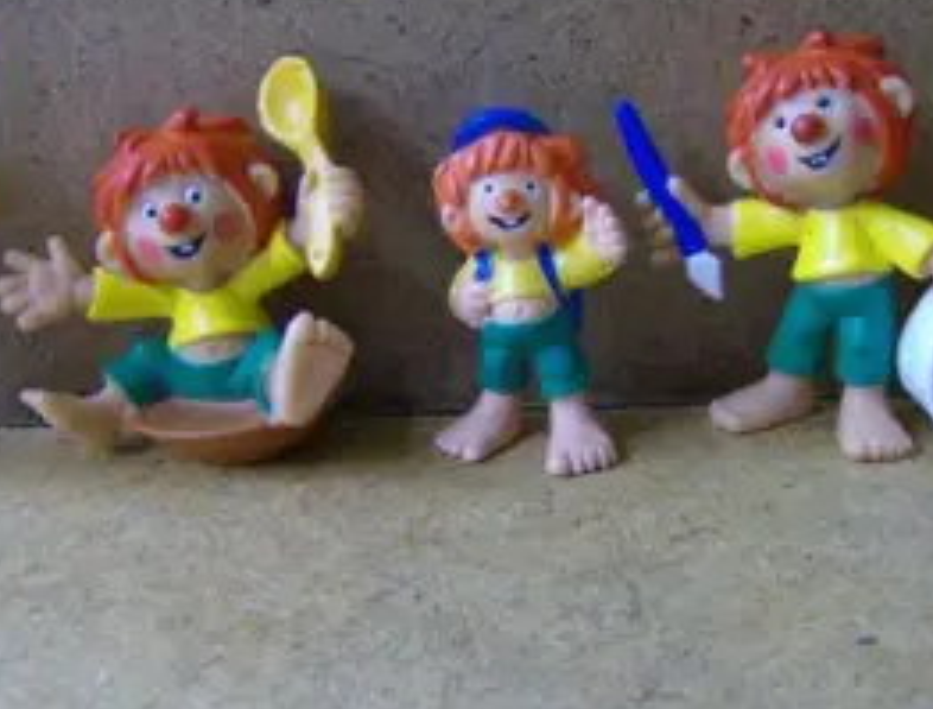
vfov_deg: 22.8
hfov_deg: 29.7
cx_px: 529
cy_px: 331
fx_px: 1760
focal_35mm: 65
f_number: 2.8
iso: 200
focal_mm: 6
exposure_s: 1/30.9
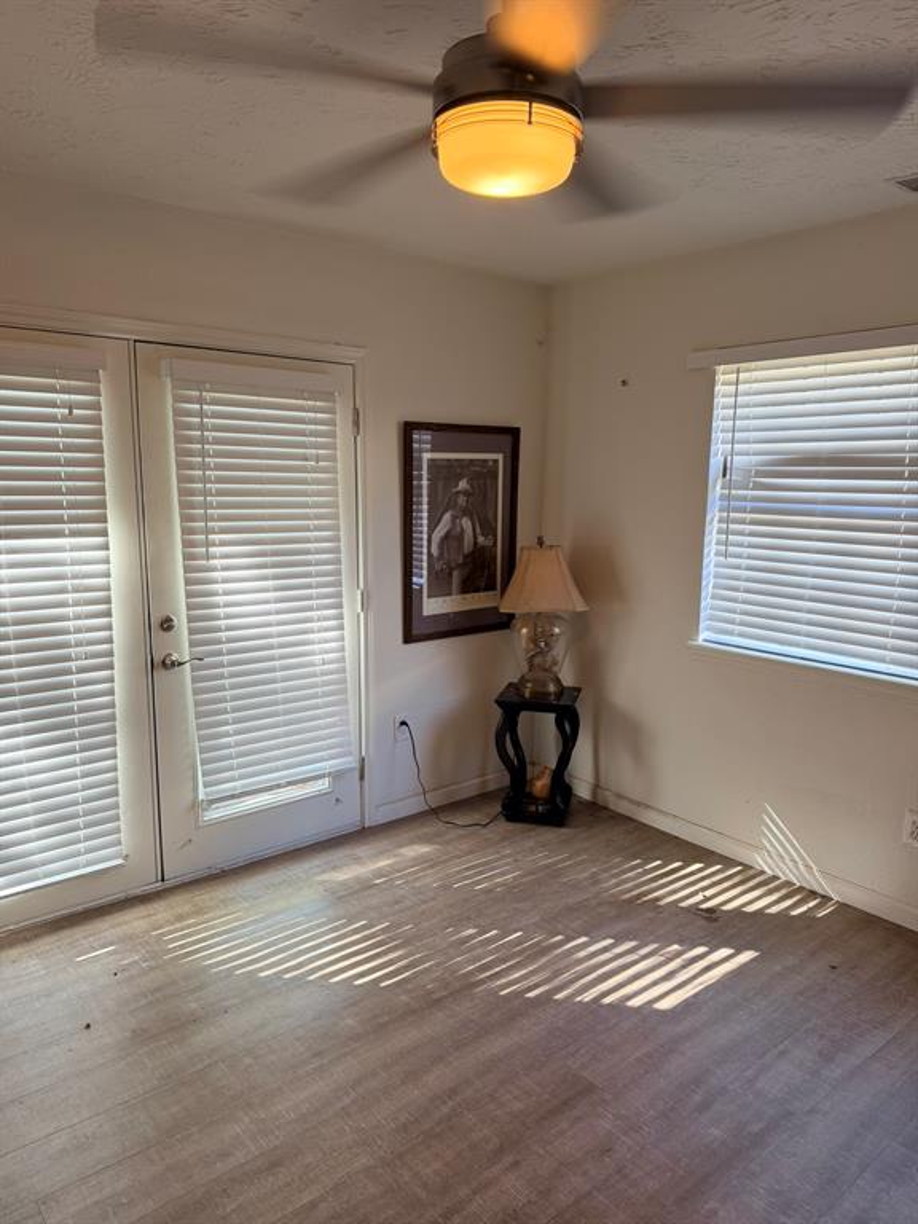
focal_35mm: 24
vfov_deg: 71.6
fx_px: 849
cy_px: 612
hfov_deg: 56.8
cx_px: 459
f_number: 1.78
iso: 125
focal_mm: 6.76
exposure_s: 1/60
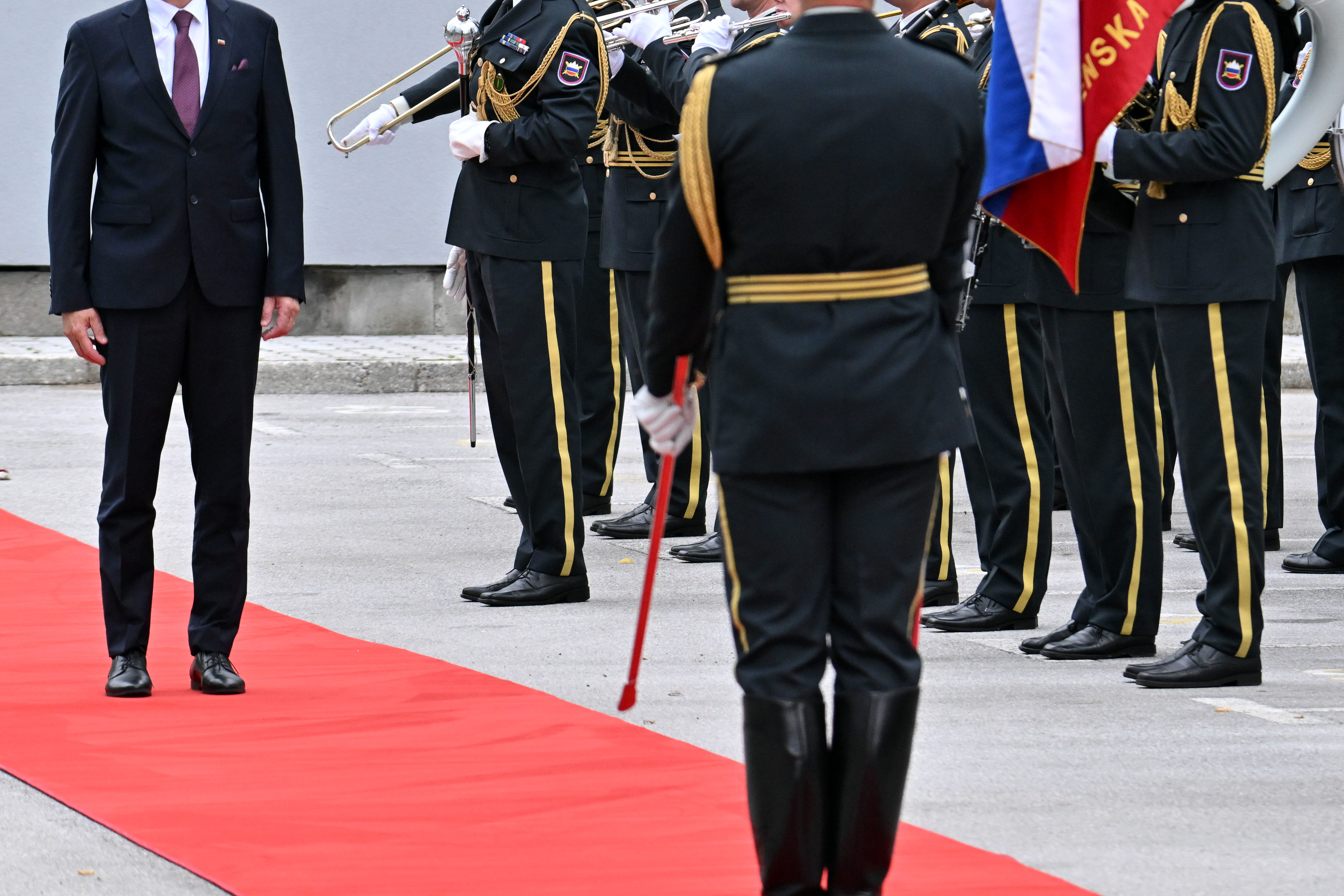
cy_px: 259
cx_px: 842
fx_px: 12618
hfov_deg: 6.1
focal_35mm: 338
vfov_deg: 4.1
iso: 1600
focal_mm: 190
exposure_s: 1/500
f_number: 6.3
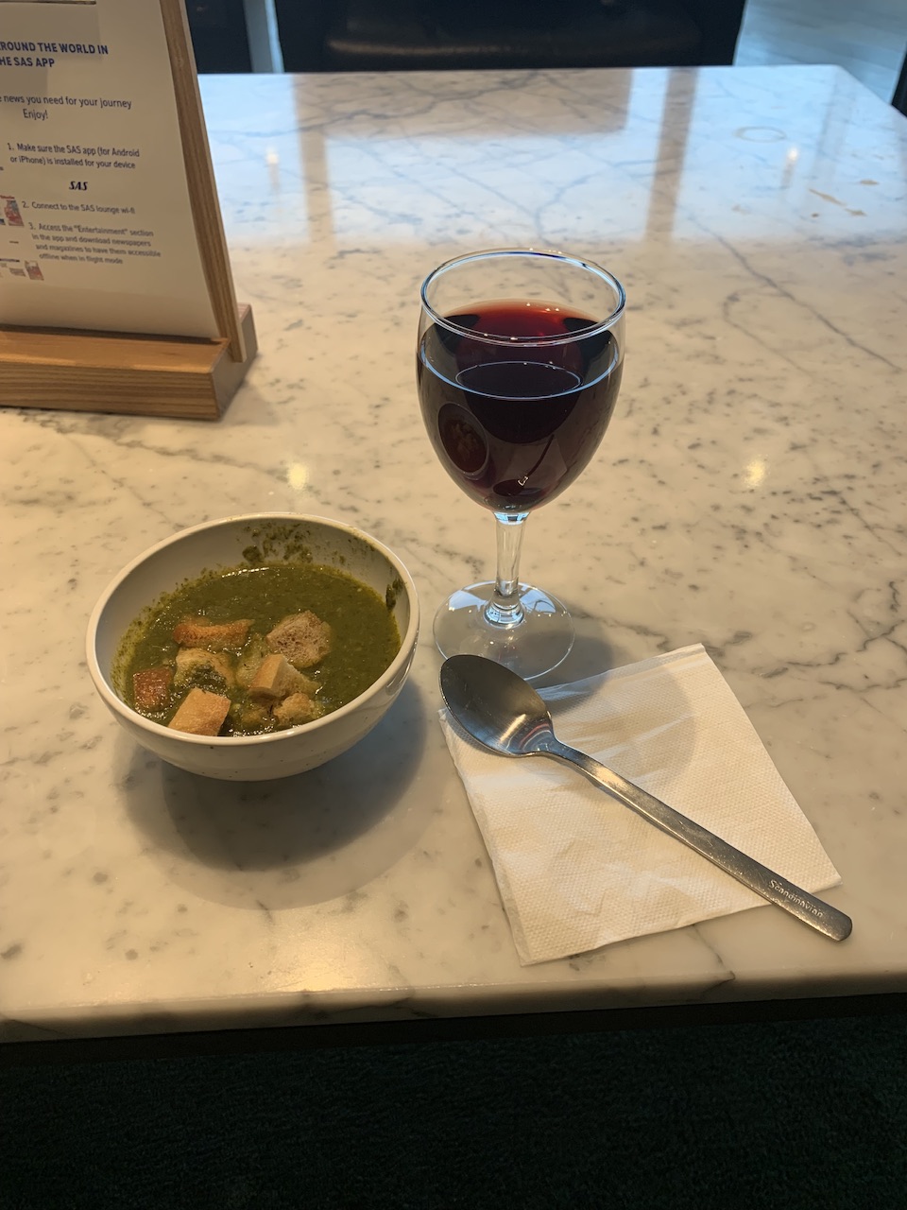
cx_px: 454
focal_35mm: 26
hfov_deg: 53.1
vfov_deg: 67.3
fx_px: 908
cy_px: 605
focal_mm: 4.25
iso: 64
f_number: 1.8
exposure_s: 1/100
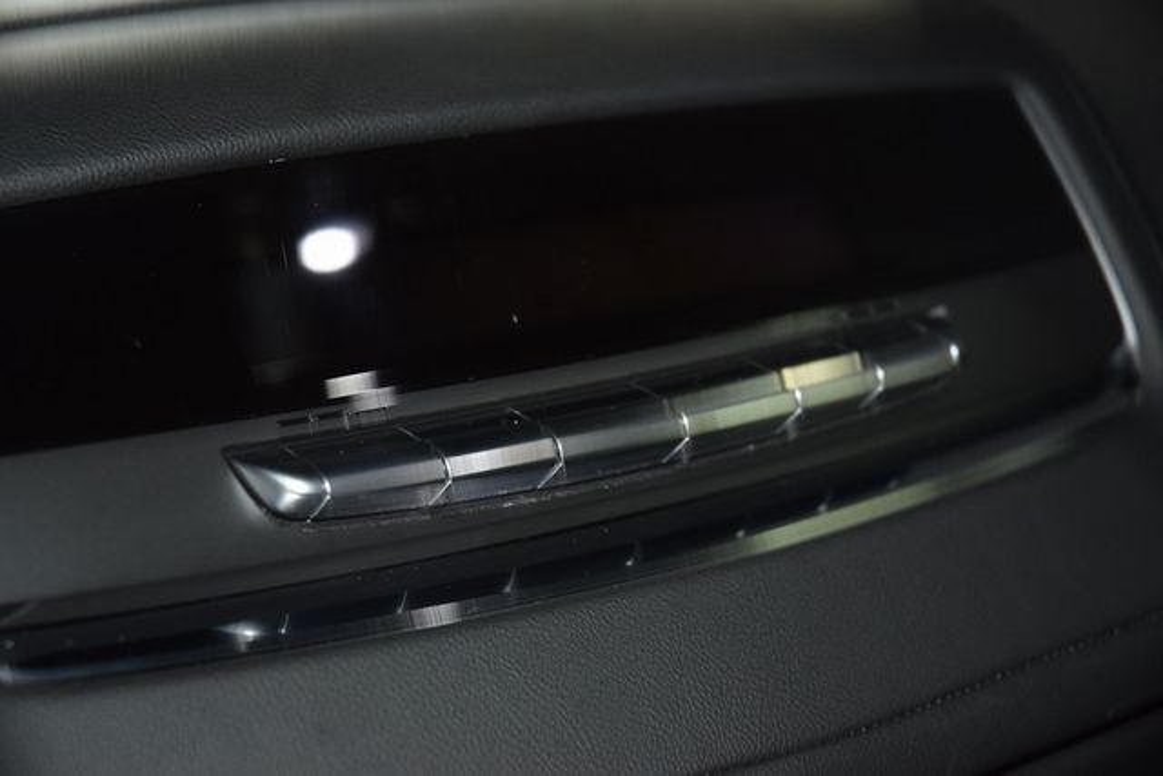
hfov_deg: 19.5
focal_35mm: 105
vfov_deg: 13.0
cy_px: 388
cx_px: 582
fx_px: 3393
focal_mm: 70
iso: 1600
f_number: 4.5
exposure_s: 1/25
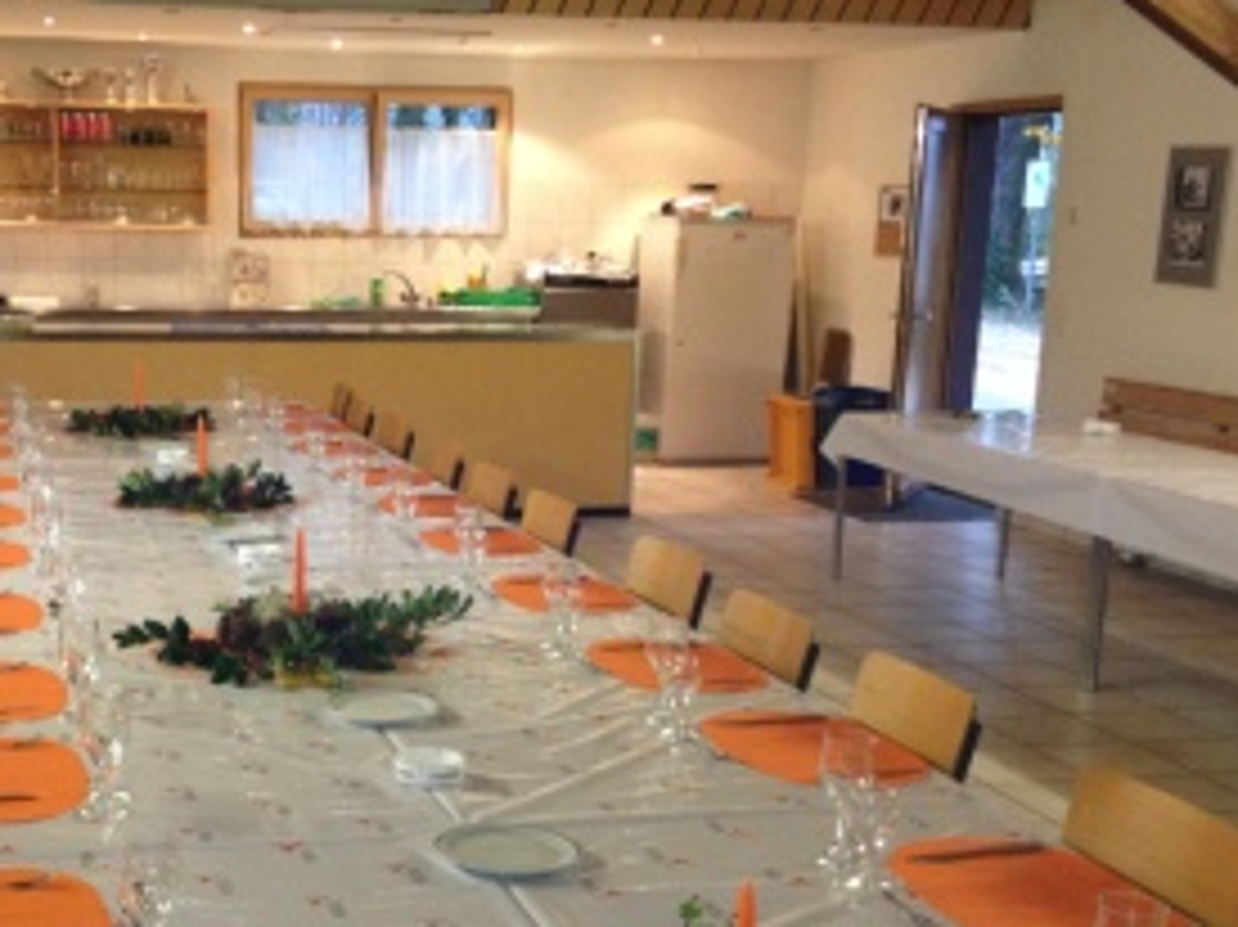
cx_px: 342
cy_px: 639
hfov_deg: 33.3
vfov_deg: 25.5
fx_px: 2038
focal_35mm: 57
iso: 250
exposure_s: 1/20
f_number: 2.4
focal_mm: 4.28
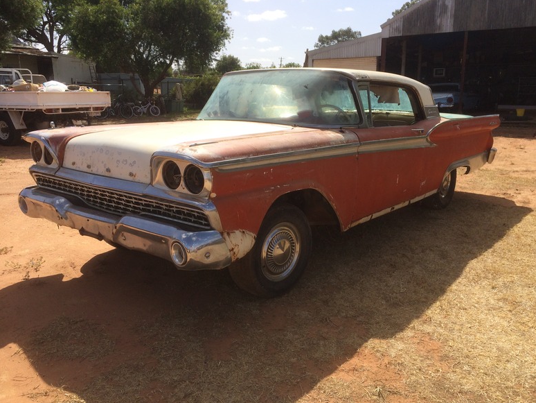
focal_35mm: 31
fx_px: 480
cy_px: 202
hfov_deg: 58.3
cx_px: 276
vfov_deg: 45.5
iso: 40
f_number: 2.2
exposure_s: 1/2053
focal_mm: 4.12
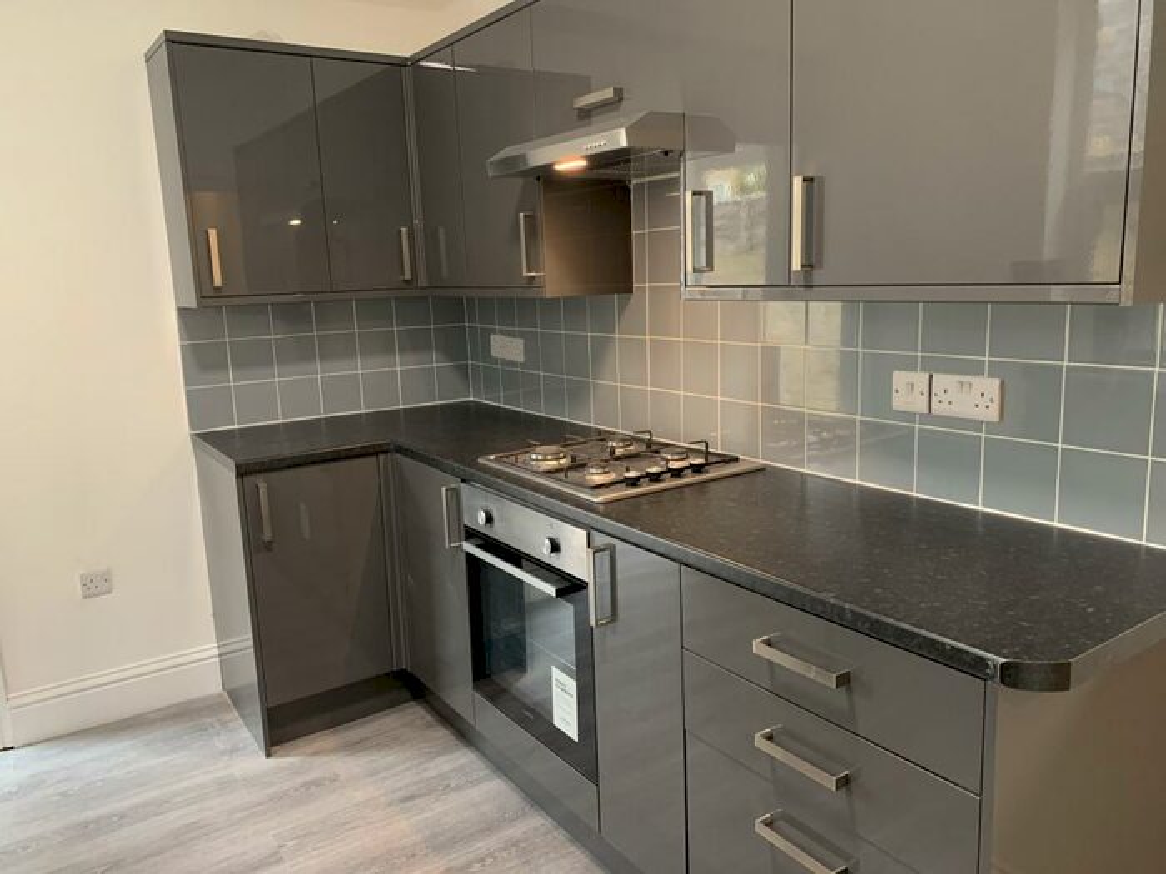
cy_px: 437
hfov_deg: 67.3
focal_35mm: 26
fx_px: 876
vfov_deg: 53.1
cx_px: 583
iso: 320
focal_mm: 4.25
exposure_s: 1/60
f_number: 1.8
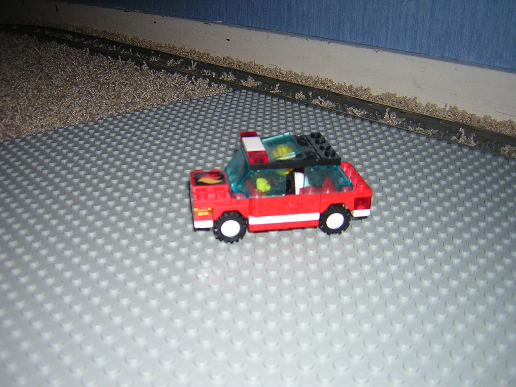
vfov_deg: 39.7
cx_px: 258
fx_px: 537
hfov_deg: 51.4
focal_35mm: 36
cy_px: 194
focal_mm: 4.7
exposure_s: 1/60.1
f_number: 2.6
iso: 100
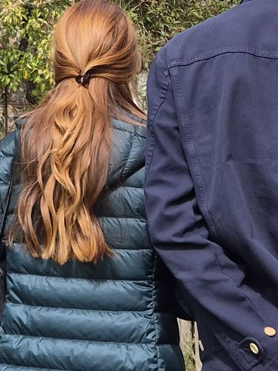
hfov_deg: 11.9
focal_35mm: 122
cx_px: -68
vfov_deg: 15.1
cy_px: -162
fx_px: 1307
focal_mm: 5.4
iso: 25
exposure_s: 1/1248
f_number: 1.8
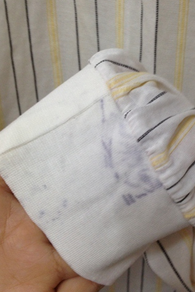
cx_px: 129
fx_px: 406
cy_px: 153
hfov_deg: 26.9
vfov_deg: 39.6
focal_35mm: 50
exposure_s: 1/20
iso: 100
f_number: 2.4
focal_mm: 4.28
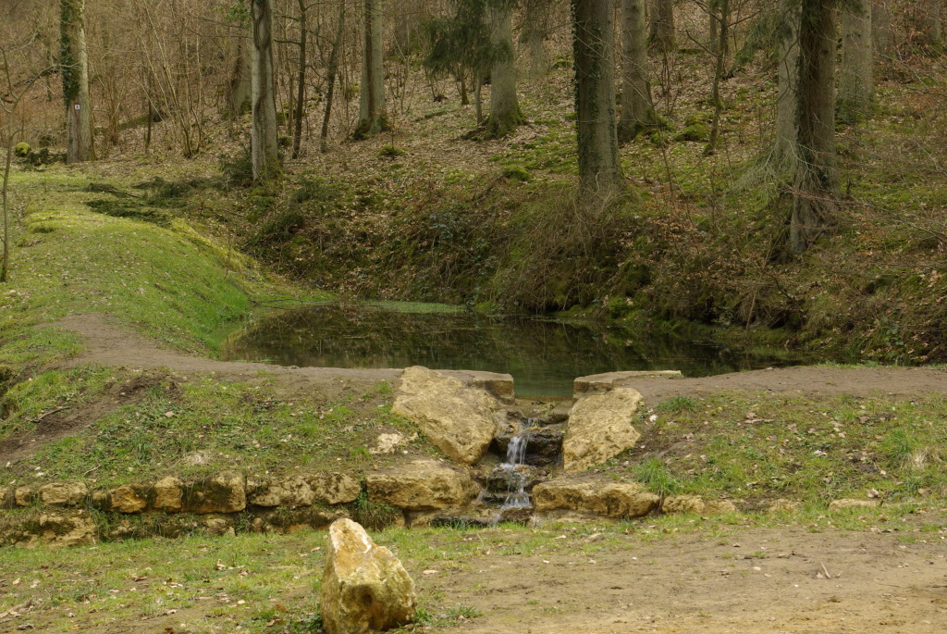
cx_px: 474
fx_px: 2172
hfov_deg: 24.6
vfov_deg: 16.6
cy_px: 317
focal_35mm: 82
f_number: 13
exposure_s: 1/45
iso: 400
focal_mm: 55
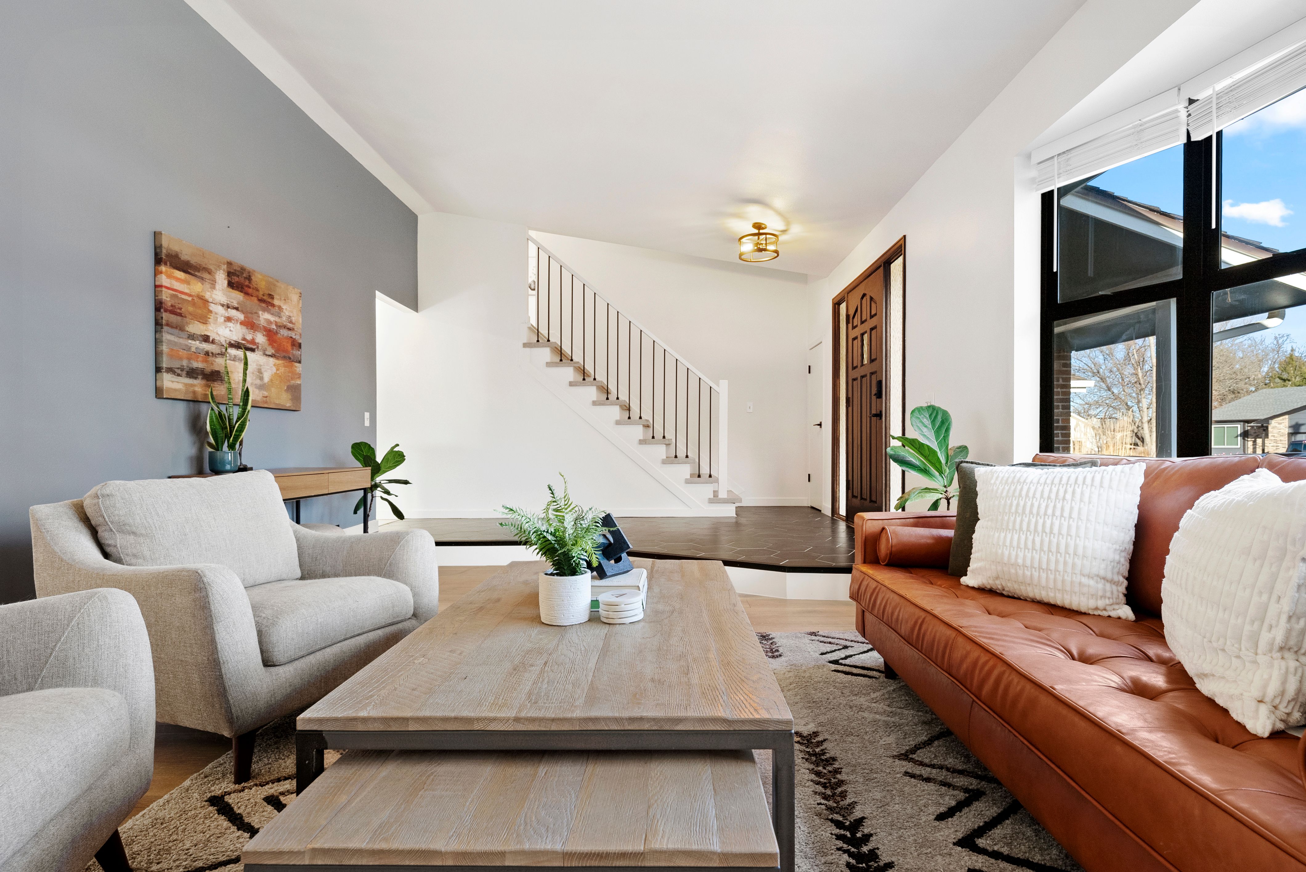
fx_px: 653
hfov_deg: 90.0
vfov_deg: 67.5
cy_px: 436
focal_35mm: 18
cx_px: 653
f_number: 8
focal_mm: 18
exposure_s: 1/10
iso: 640
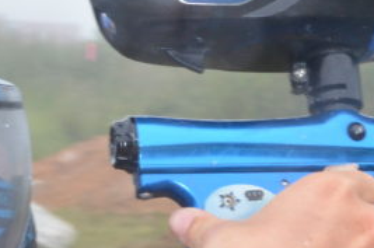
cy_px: 268
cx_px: 396
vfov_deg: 7.4
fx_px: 1908
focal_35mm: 184
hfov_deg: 11.1
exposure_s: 1/250
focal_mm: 32
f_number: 13
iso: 1000
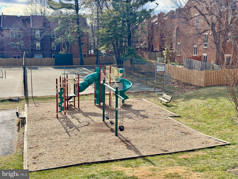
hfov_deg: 39.7
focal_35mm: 48
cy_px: 90
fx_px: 330
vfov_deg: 30.3
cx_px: 119
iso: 80
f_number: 1.78
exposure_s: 1/3891
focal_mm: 6.76
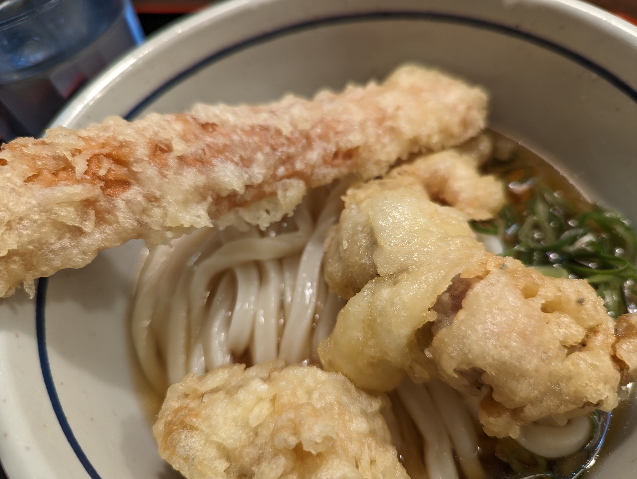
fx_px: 442
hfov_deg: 71.5
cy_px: 240
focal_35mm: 24
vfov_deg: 56.9
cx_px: 318
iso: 82
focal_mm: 6.81
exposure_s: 1/48.8
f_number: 1.85
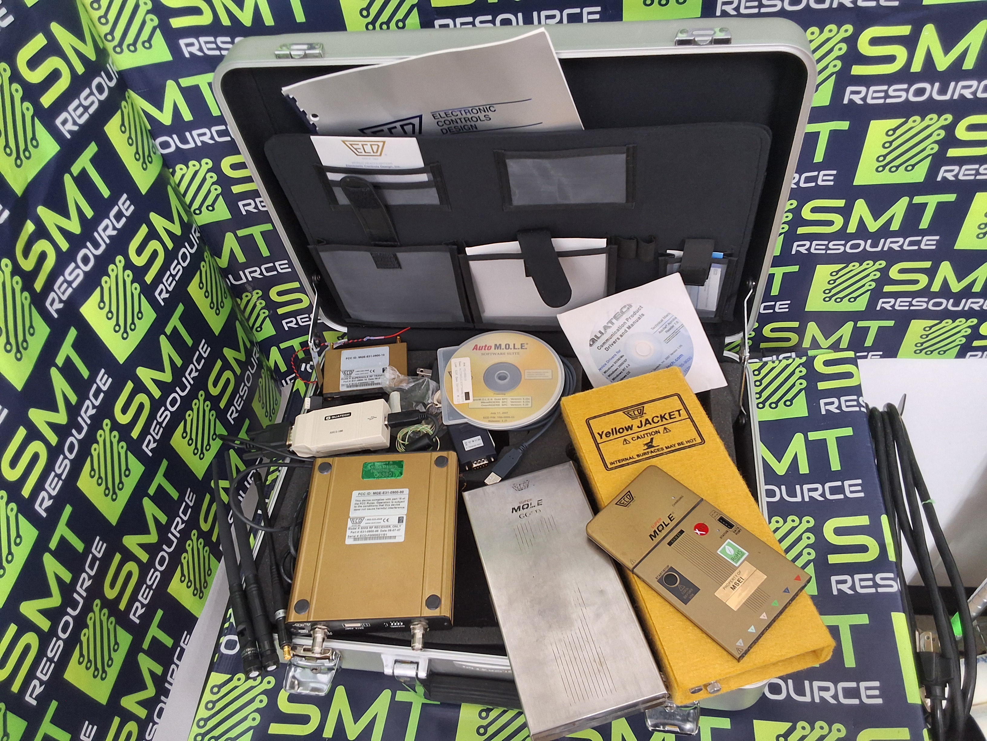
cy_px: 370
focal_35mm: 28
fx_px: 798
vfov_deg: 49.7
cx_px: 494
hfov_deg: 63.4
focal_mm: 2.91
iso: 200
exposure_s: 1/30
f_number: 1.9
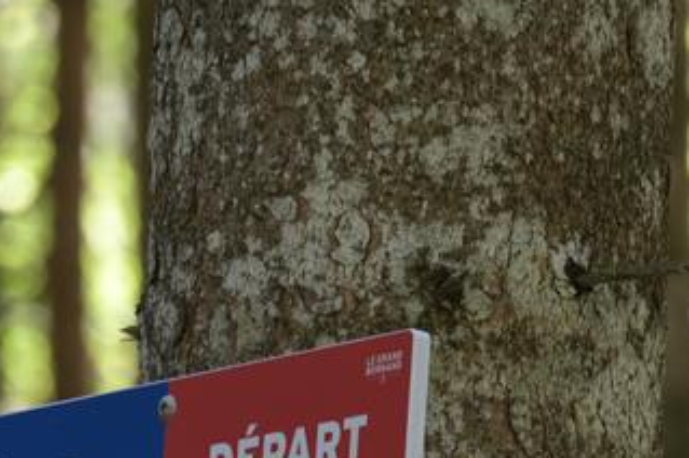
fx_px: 10802
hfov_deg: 3.7
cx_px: 106
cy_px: 527
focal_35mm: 565
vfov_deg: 2.4
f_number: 6.3
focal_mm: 200
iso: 100
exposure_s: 1/10
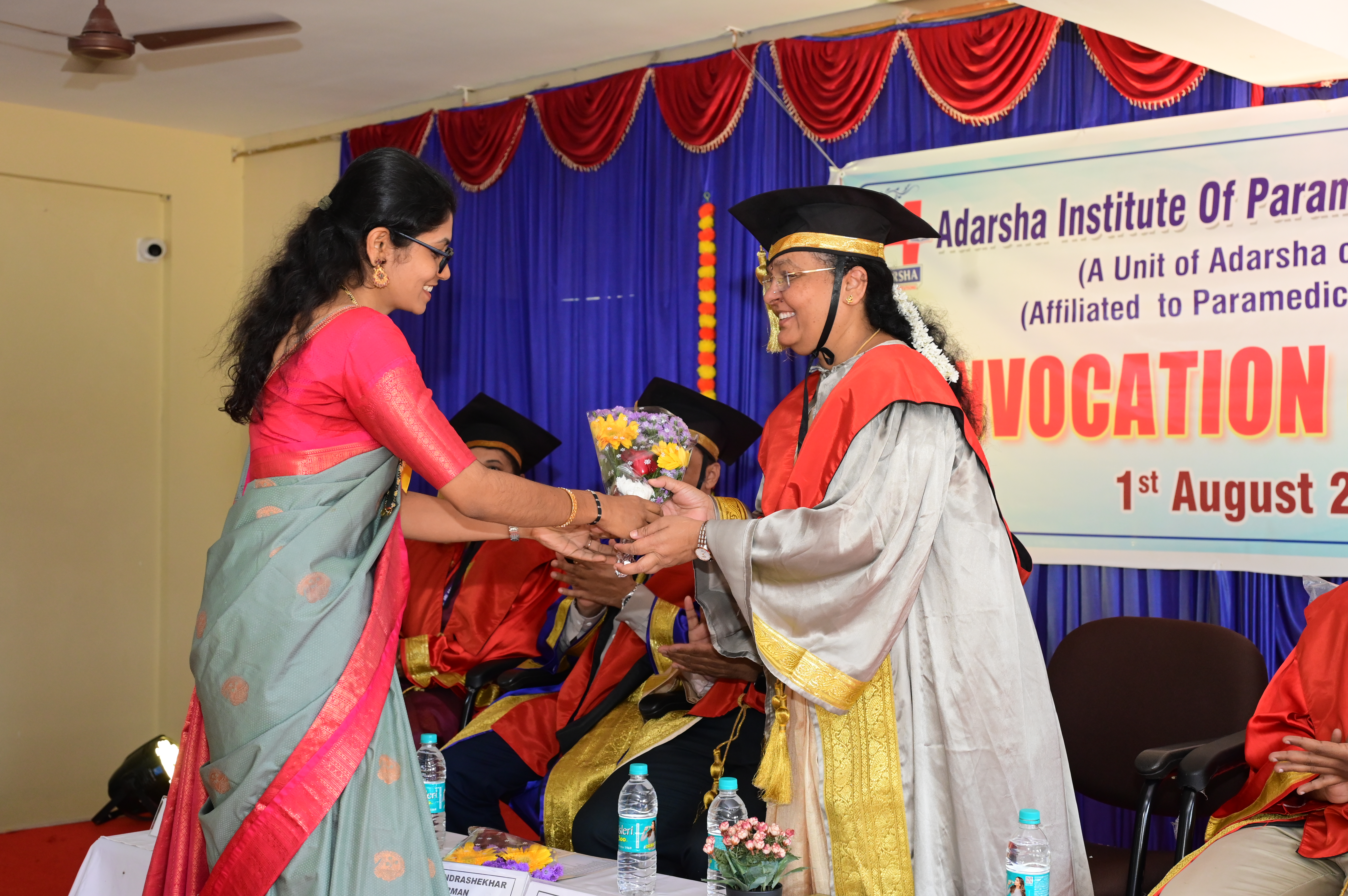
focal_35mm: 46
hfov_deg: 42.8
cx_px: 674
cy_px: 448
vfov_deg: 29.2
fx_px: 1721
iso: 2500
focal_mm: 46
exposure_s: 1/125
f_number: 5.6
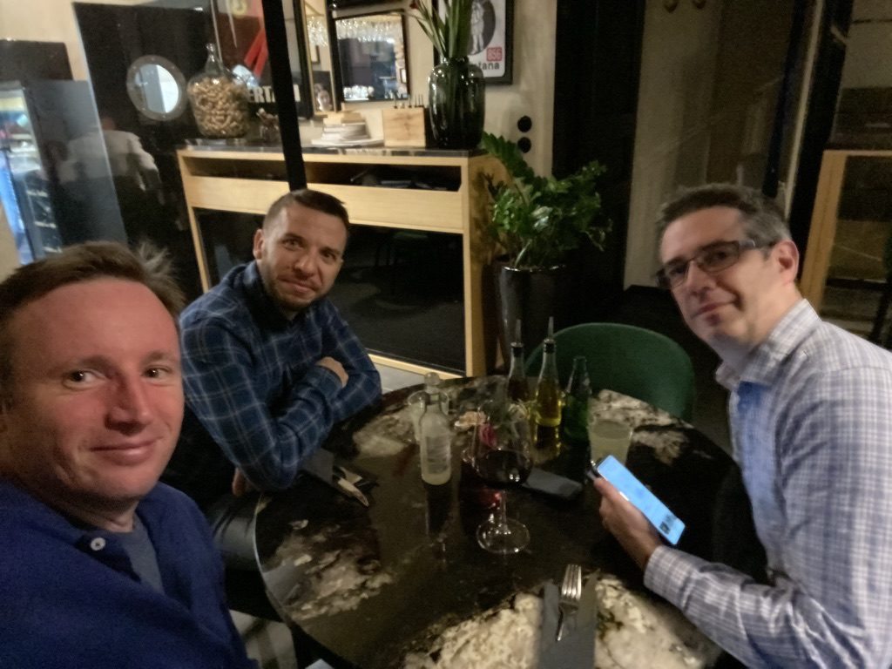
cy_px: 334
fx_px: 593
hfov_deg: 73.9
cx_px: 446
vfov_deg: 58.9
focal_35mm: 23
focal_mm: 2.71
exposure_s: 1/17
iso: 2000
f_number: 2.2
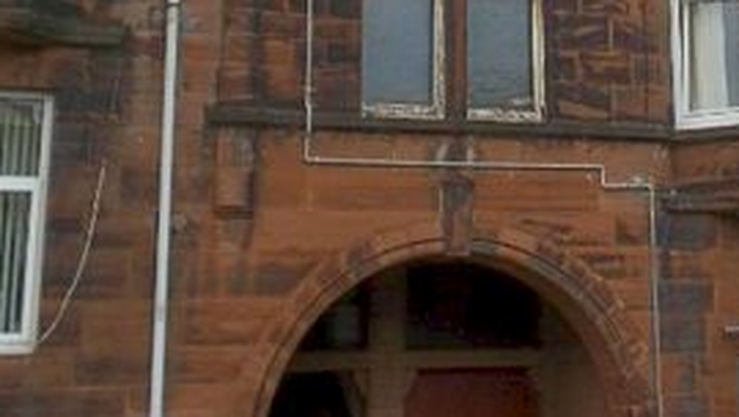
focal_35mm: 82
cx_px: 641
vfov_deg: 14.2
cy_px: -122
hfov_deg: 25.2
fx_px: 1609
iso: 80
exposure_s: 1/320
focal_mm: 4.1
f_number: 3.3
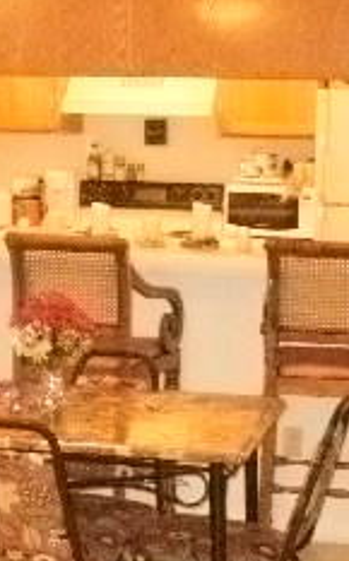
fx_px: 1603
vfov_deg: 19.8
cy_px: 395
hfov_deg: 12.2
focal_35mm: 105
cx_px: -29
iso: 800
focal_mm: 6.3
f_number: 3.5
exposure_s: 1/30
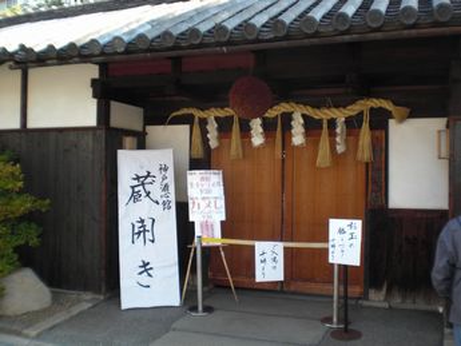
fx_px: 506
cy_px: 173
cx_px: 230
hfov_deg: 49.0
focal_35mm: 38
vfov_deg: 37.7
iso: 64
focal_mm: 6.3
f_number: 3.1
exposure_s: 1/100
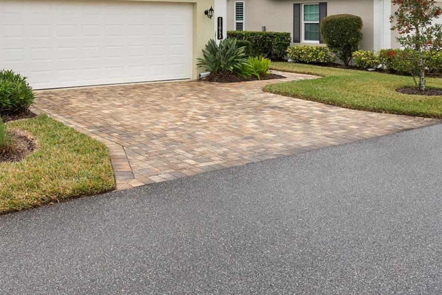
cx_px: 181
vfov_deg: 30.0
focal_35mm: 43
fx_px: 528
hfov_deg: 45.2
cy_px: 34
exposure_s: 1/125
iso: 640
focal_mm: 24
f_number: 9
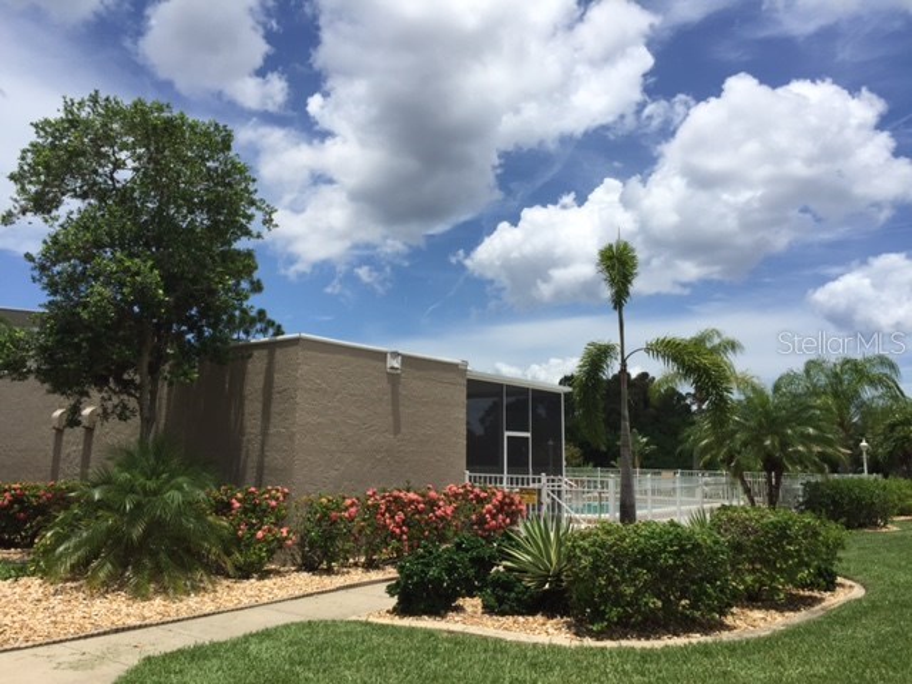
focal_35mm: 29
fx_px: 764
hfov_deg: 61.7
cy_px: 342
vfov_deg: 48.2
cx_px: 456
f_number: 2.2
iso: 32
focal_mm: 4.15
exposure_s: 1/3300
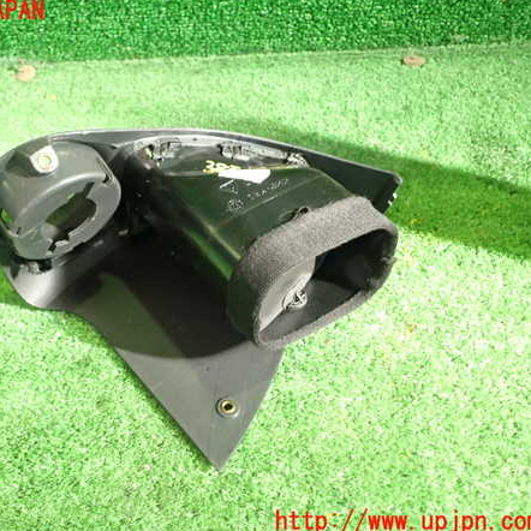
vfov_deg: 46.0
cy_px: 267
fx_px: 625
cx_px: 186
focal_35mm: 36
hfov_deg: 45.5
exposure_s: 1/30
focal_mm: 5.4
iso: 400
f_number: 2.3
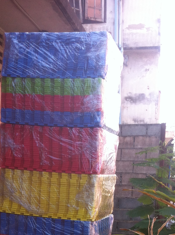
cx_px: 51
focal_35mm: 73
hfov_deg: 20.0
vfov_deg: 25.5
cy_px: 232
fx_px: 494
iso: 80
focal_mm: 3.85
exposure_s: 1/239
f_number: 2.8
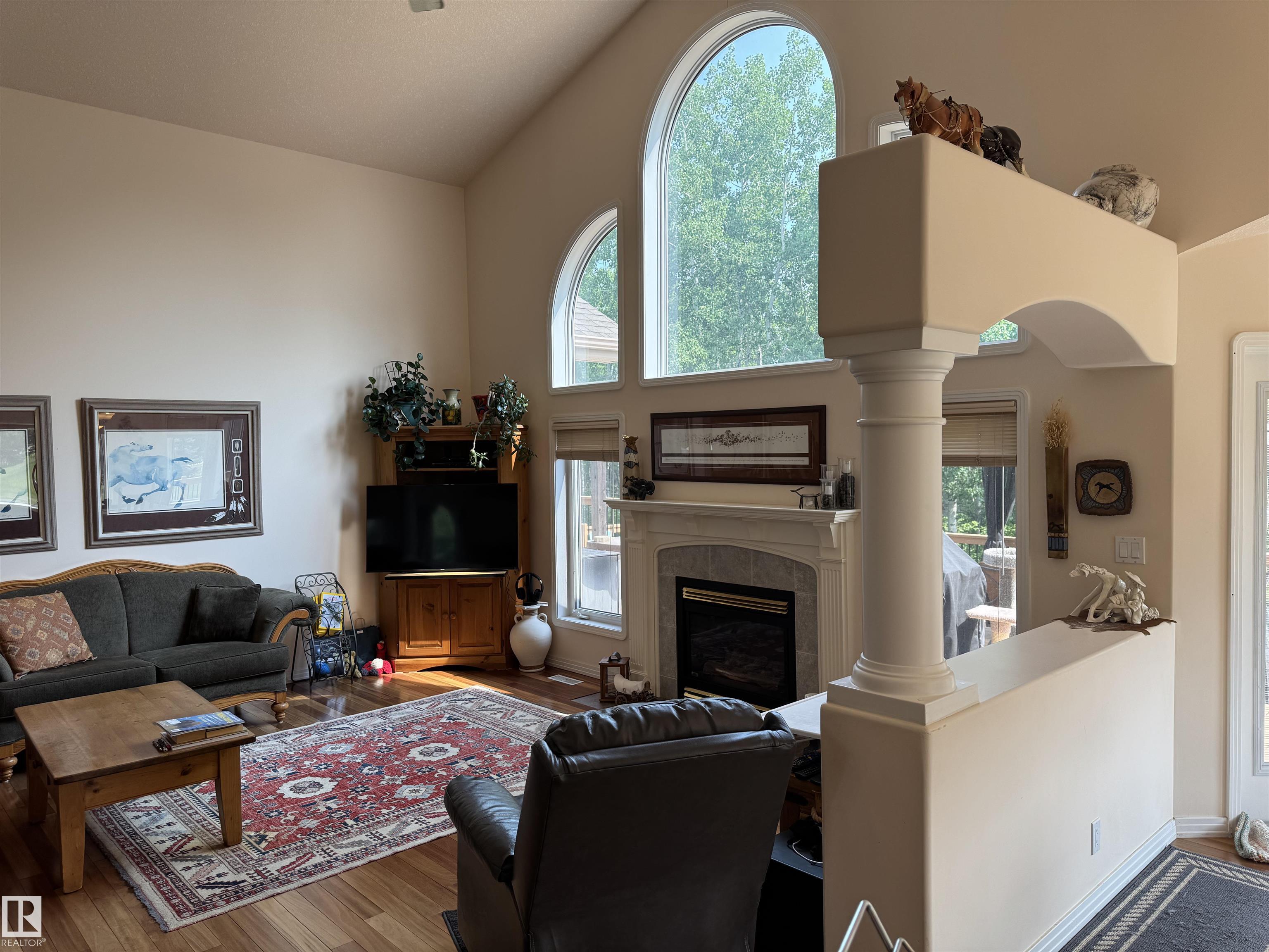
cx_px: 634
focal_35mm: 24
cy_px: 476
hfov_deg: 71.6
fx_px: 880
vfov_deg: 56.8
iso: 64
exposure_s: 1/245
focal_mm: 6.76
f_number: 1.78
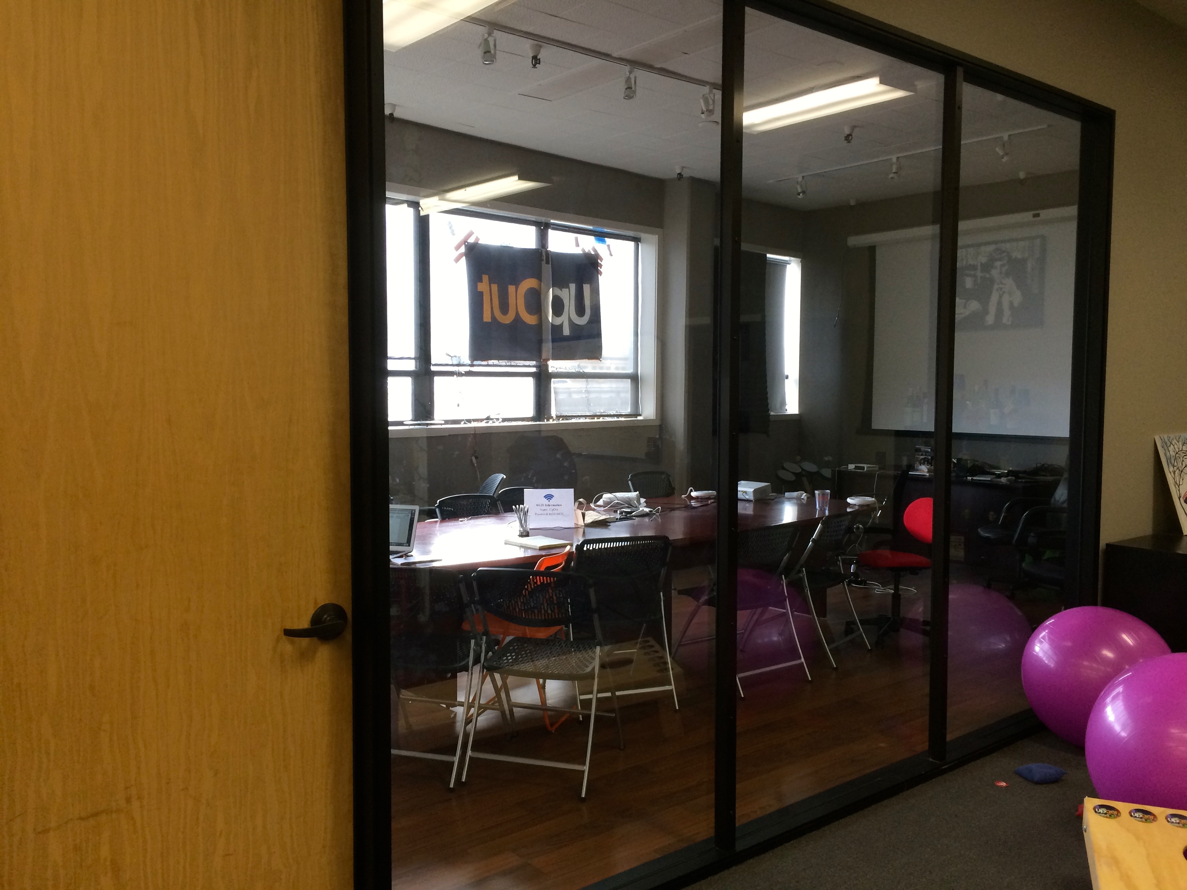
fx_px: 994
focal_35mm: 29
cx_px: 594
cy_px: 445
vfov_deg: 48.2
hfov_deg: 61.7
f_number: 2.2
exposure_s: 1/30
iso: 50
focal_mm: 4.15
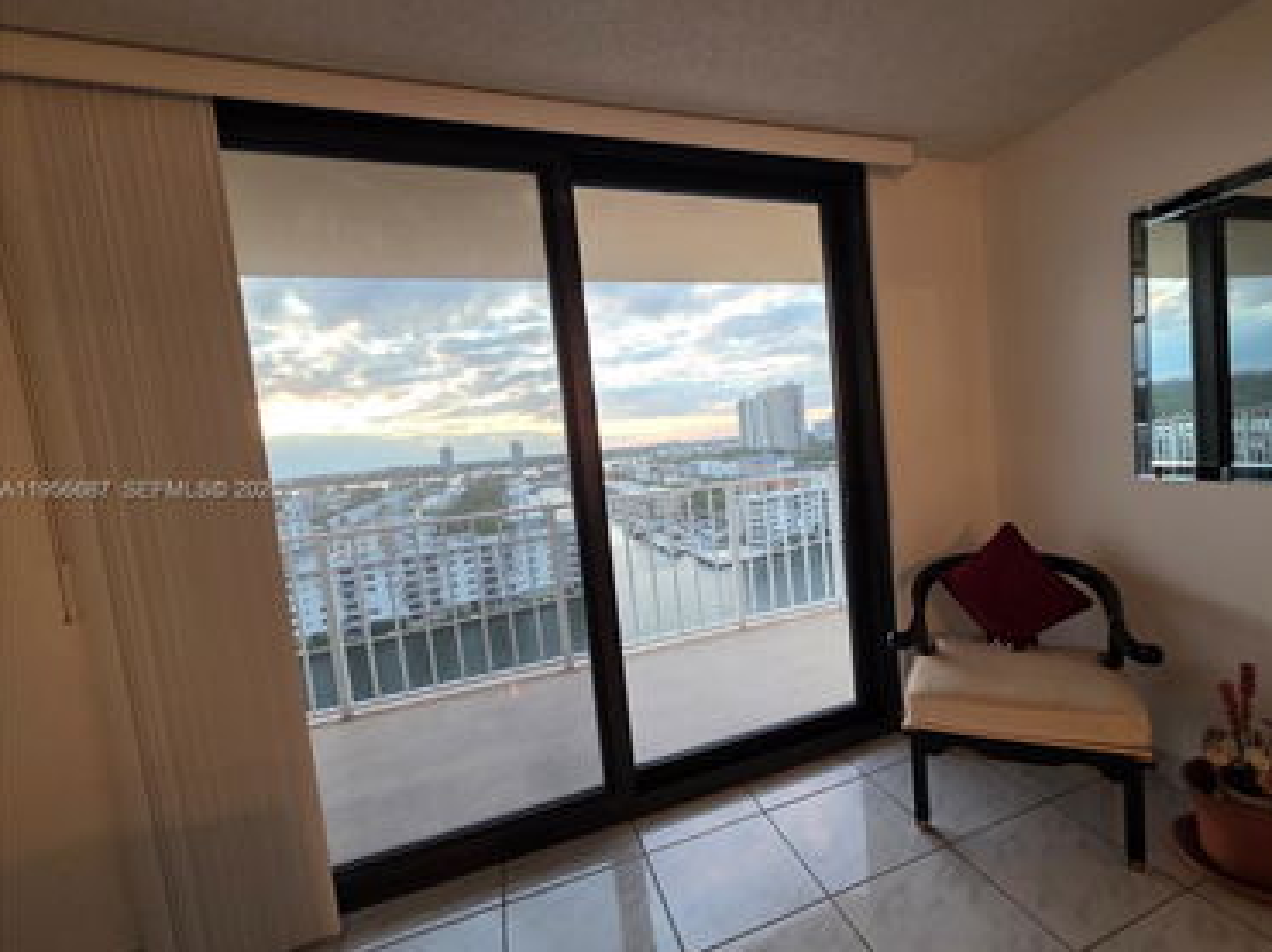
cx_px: 731
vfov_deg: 81.7
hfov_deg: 97.5
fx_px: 551
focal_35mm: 15
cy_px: 491
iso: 250
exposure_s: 1/60
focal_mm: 2.2
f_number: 1.9
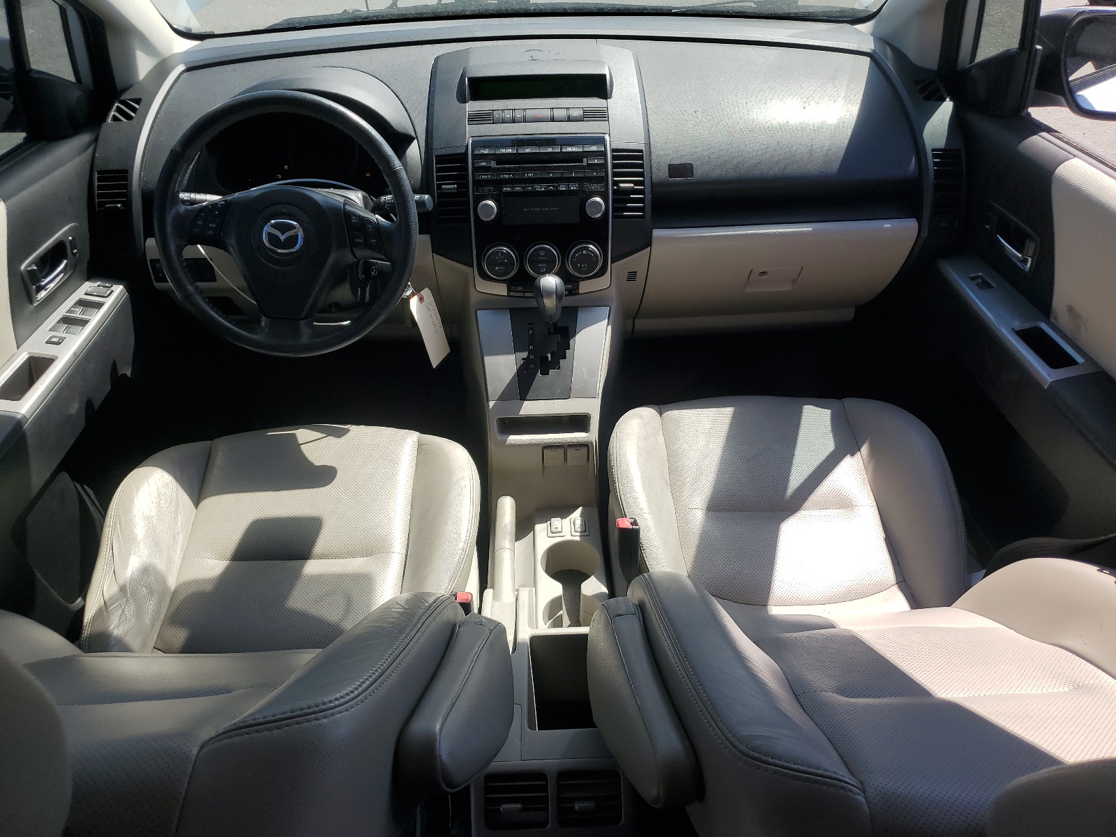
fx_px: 838
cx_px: 558
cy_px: 418
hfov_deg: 67.3
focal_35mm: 26
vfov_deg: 53.1
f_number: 1.5
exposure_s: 1/1667
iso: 50
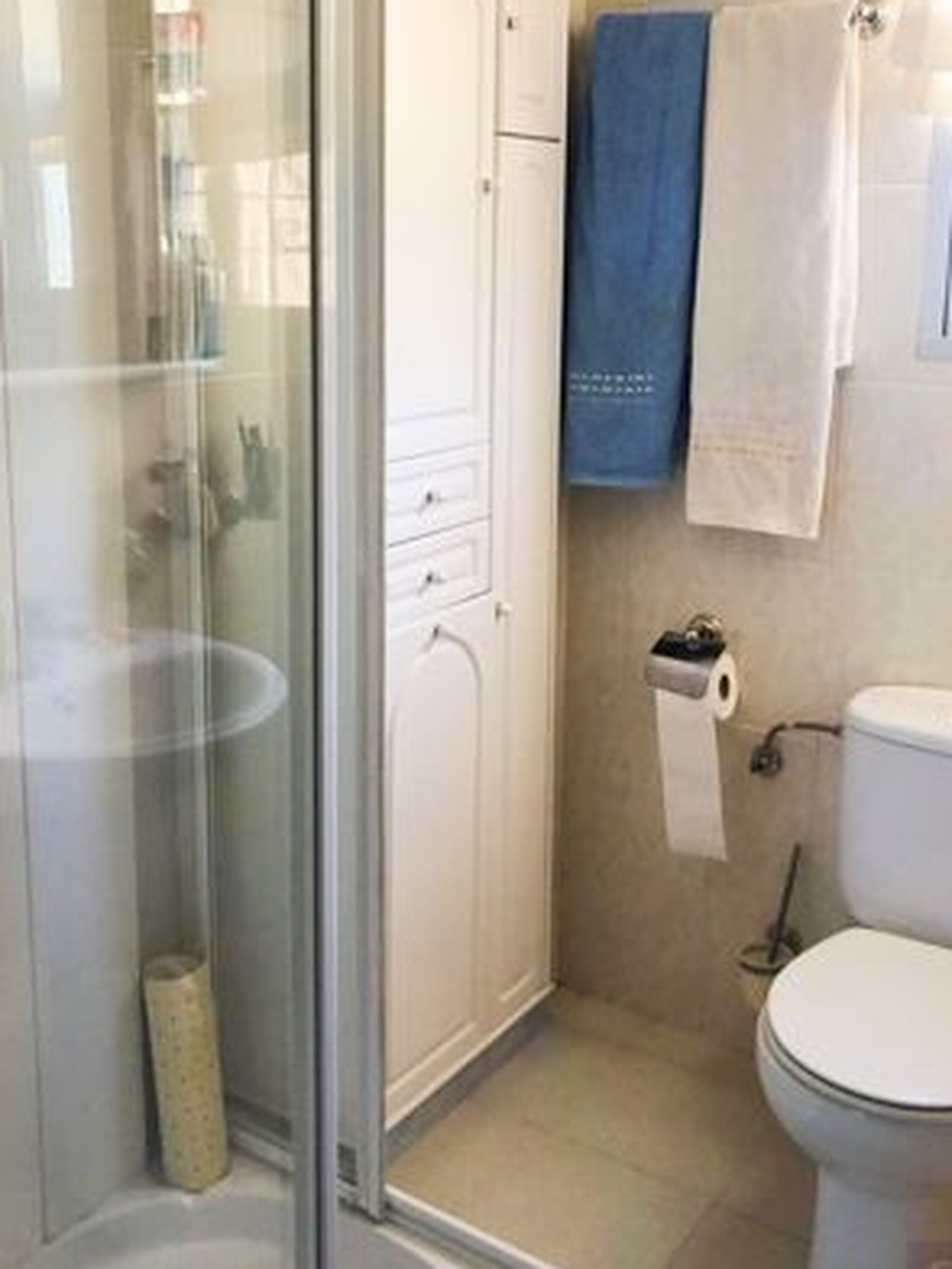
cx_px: 413
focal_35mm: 38
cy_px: 531
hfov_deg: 37.7
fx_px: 1393
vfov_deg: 48.8
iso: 64
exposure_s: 1/15
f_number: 1.8
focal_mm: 3.99
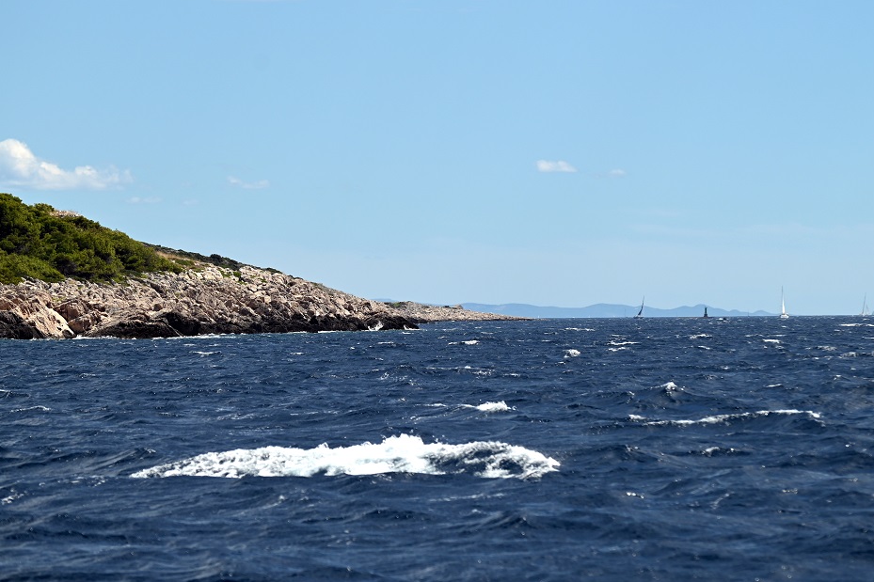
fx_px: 4927
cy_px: 226
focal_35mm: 203
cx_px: 446
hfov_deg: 10.1
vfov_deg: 6.8
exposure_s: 1/1250
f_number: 6.3
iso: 100
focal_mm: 145
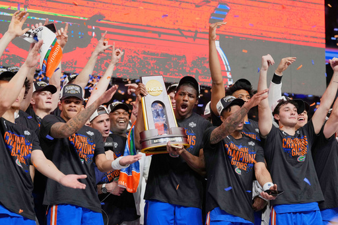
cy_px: 112
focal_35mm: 110
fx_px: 1032
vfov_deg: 12.4
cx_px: 169
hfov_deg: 18.6
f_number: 2.8
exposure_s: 1/1250
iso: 2500
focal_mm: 110
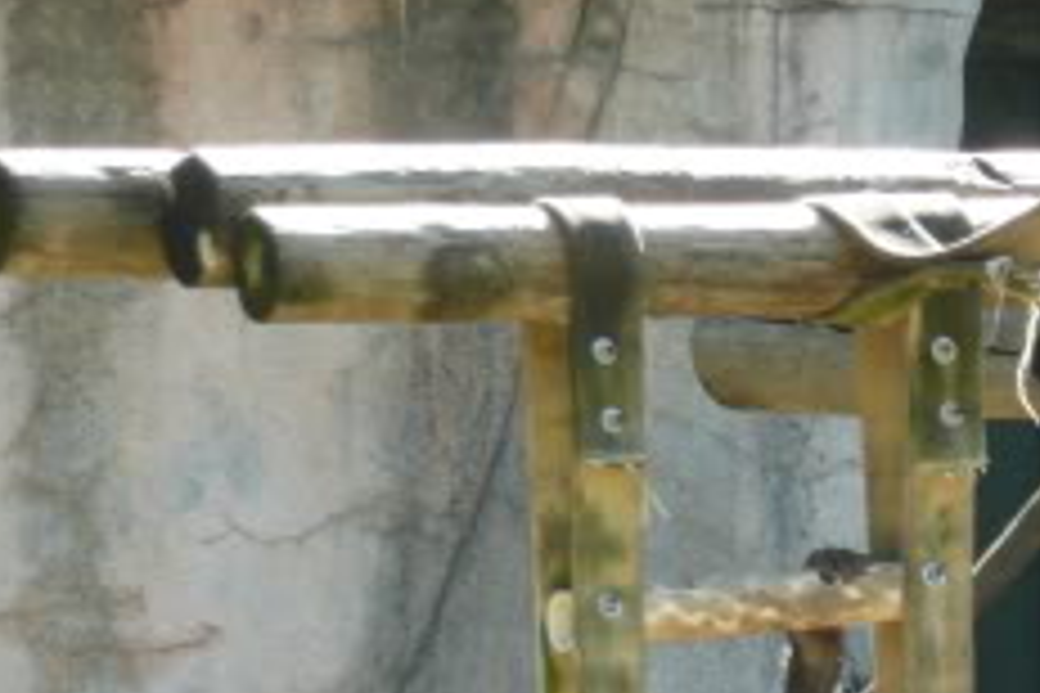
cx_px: 1414
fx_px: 14848
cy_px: 981
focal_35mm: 514
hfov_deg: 4.0
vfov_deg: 2.7
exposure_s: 1/80
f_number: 4.8
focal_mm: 29.2
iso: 100
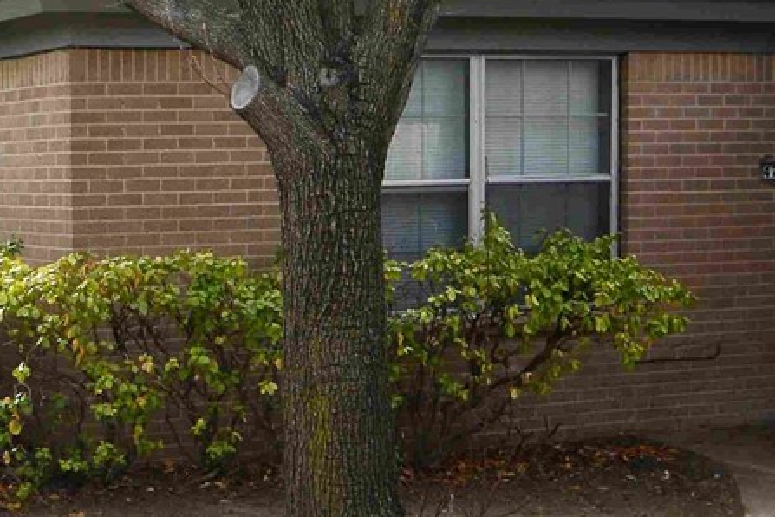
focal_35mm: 82
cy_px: 295
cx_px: -93
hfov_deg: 23.2
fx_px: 1765
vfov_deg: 16.6
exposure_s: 1/200
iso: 500
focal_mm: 18
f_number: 14
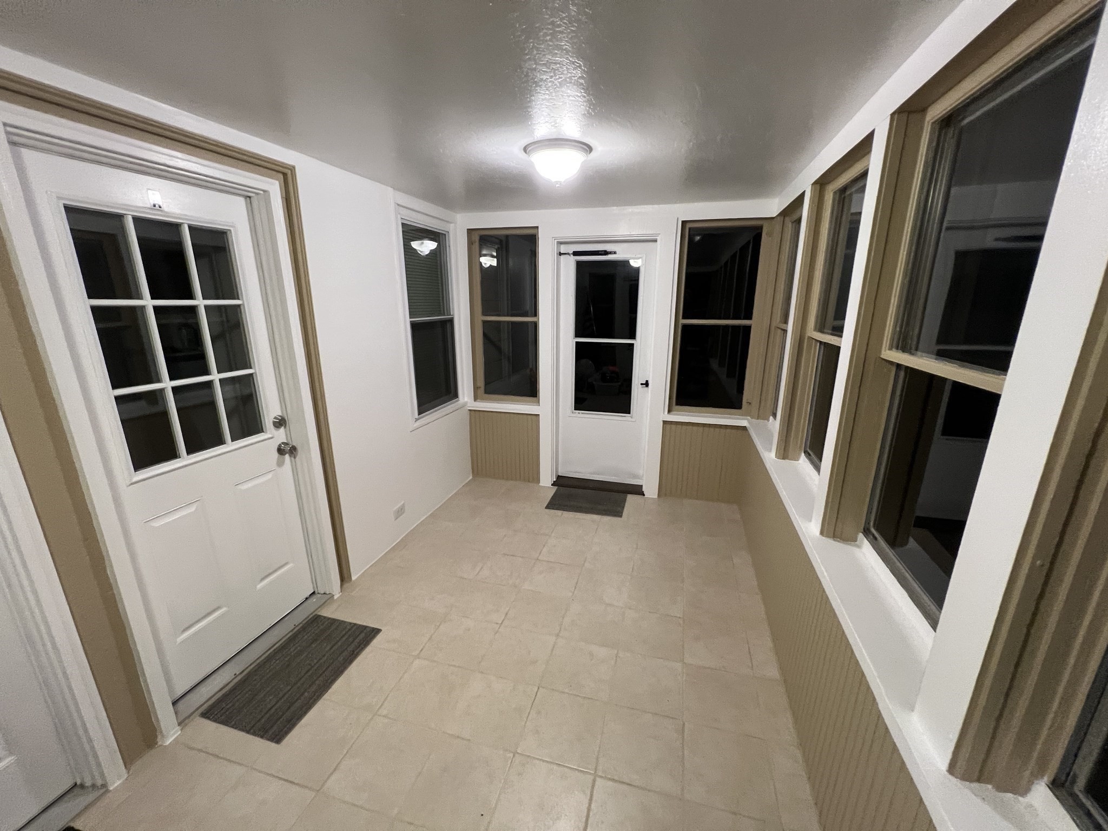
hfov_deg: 106.2
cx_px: 554
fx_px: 416
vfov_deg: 89.9
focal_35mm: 13
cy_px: 416
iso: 320
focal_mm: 1.57
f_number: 1.8
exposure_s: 1/60
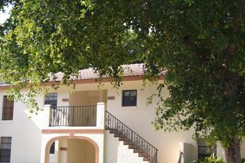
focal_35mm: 50
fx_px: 340
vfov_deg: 27.0
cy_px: 95
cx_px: 122
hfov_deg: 39.6
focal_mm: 26
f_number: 5
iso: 100
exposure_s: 1/200
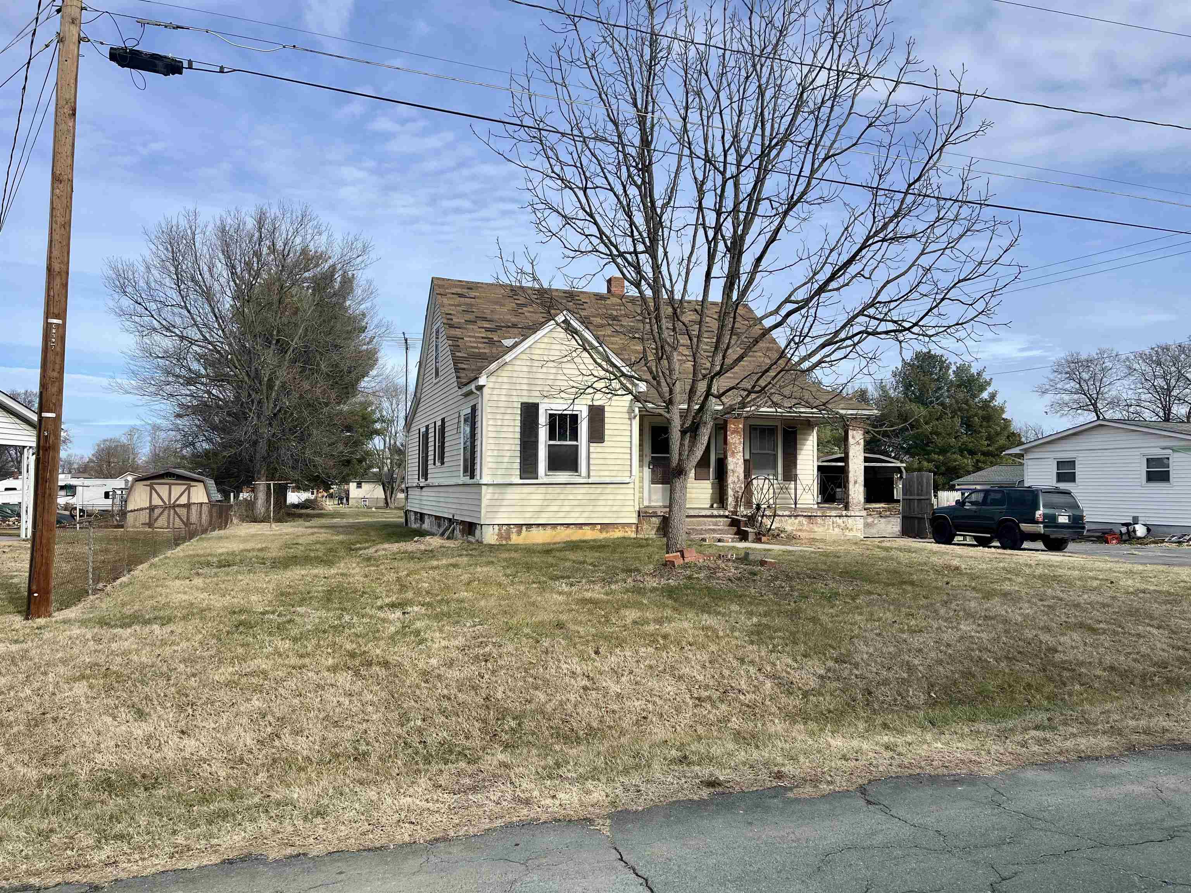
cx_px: 596
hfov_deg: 67.3
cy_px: 446
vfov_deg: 53.1
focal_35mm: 26
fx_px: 895
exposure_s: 1/3521
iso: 50
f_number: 1.6
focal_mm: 5.1
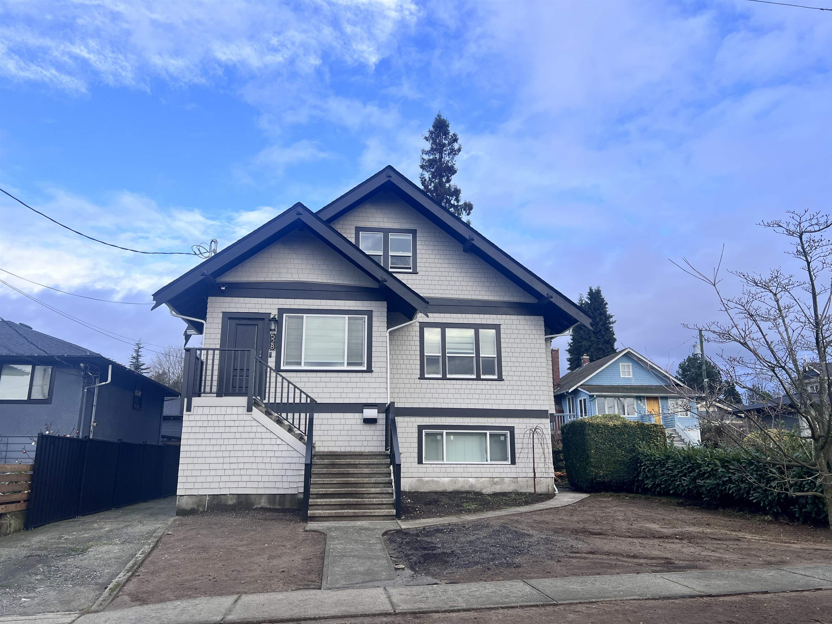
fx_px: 625
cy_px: 312
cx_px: 416
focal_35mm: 26
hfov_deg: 67.3
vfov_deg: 53.1
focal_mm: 5.7
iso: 50
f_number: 1.5
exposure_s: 1/1196
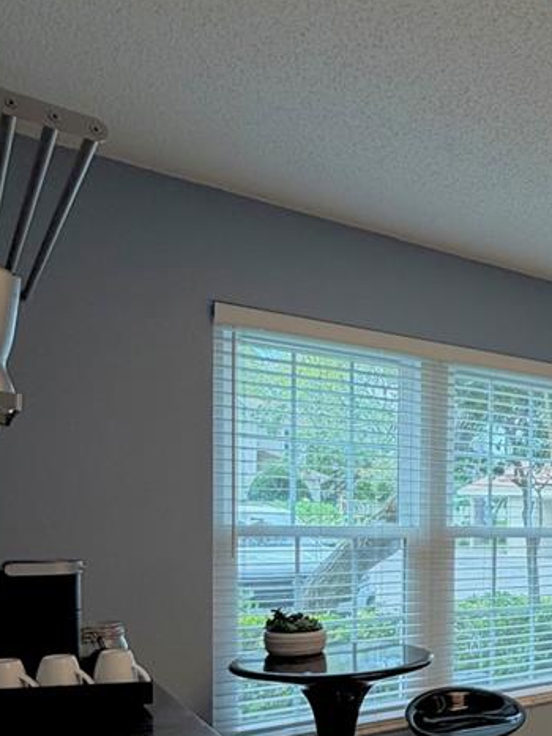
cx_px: 664
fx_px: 766
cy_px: 558
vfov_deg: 49.2
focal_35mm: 36
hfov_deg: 32.6
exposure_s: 1/120
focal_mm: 2.22
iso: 80
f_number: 2.2
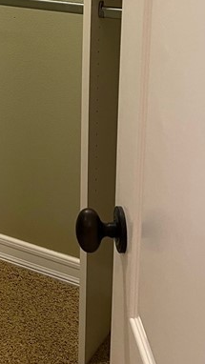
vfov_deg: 27.1
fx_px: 734
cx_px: -53
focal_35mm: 76
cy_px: 52
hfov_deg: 15.2
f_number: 1.5
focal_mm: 5.7
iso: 160
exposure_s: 1/60
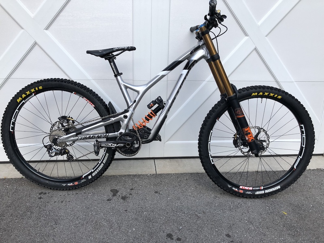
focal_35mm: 28
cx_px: 162
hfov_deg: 63.4
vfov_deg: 49.7
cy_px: 122
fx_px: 262
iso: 25
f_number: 1.8
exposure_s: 1/30
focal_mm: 4
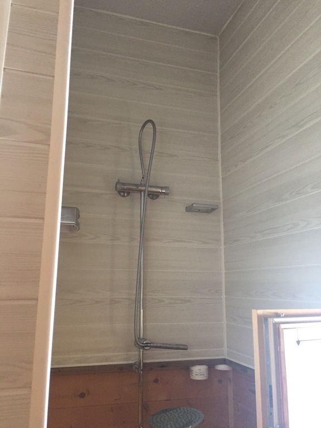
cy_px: 214
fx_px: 359
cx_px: 160
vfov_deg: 61.7
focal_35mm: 29
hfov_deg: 48.2
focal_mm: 4.15
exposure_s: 1/33
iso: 250
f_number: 2.2
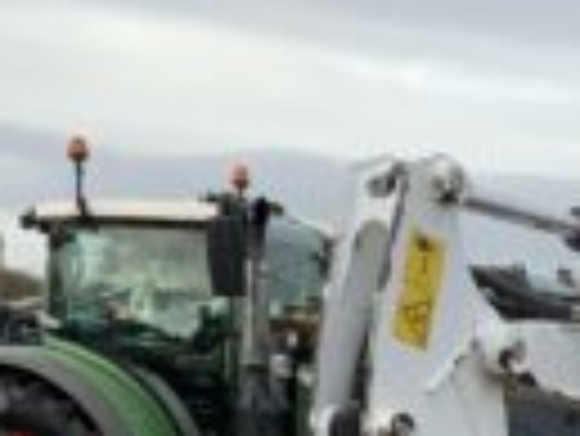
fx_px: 2415
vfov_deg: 9.9
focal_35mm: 144
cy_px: 719
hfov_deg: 13.0
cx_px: 859
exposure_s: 1/358
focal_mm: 3
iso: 16
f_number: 1.8
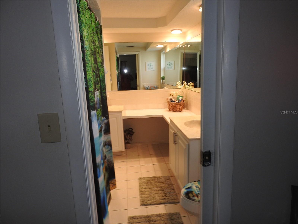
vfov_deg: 56.8
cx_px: 149
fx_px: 207
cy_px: 112
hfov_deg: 71.6
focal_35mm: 24
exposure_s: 1/30
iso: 125
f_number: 3.3
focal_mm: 4.3
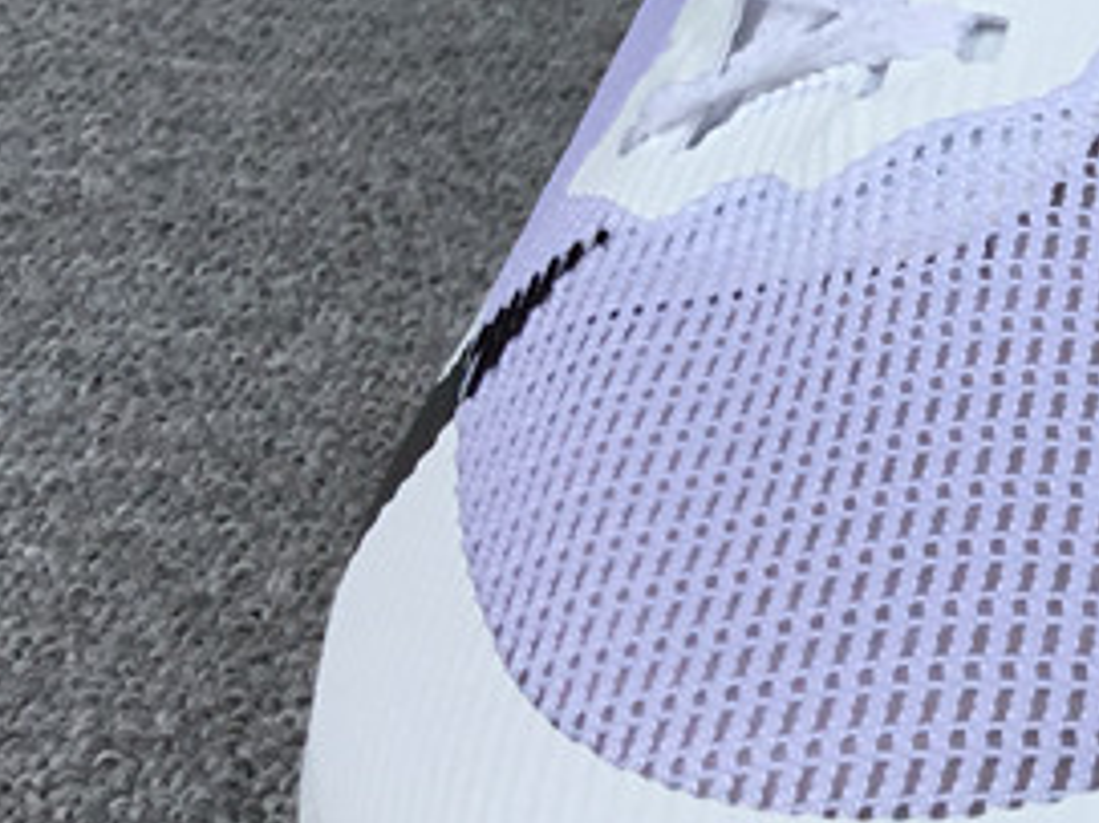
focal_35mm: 103
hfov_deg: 17.3
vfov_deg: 14.3
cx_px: 1630
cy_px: 253
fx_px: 3269
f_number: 2.4
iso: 25
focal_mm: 3.3
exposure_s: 1/652
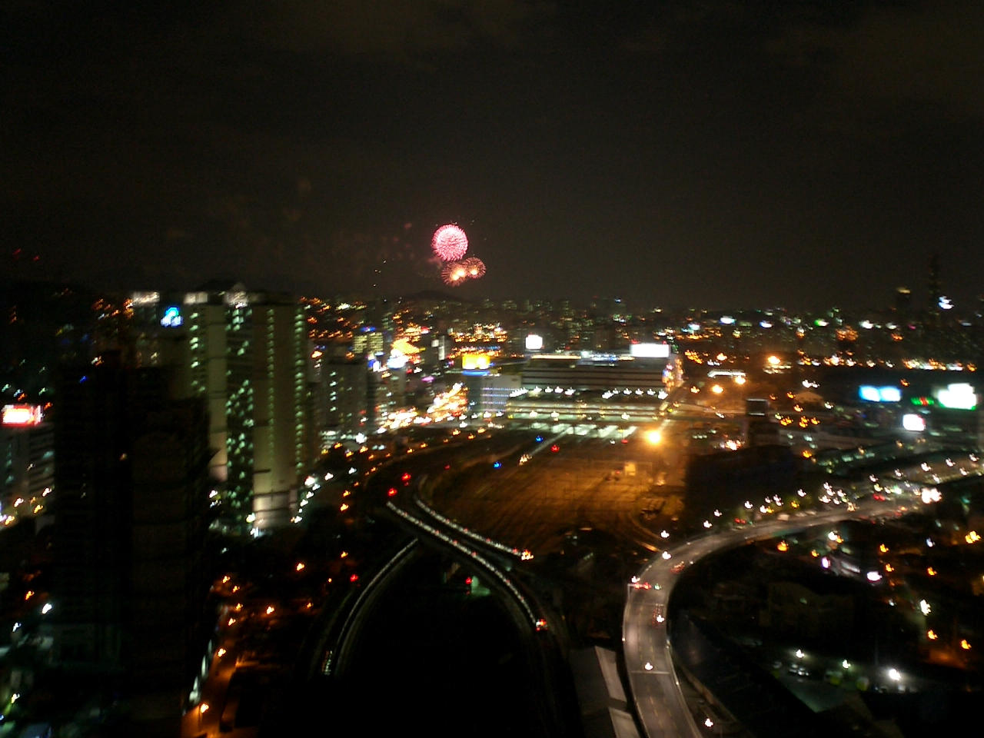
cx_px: 492
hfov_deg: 50.1
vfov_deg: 38.7
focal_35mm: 37
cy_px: 369
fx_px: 1052
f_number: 3.5
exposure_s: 1
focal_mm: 5.6
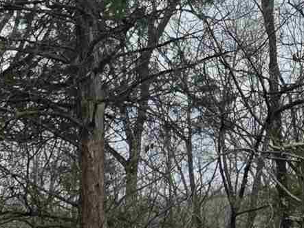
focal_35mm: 160
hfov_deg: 11.7
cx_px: 489
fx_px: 1404
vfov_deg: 9.1
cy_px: -103
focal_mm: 6.3
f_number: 1.7
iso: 80
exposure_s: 1/2760
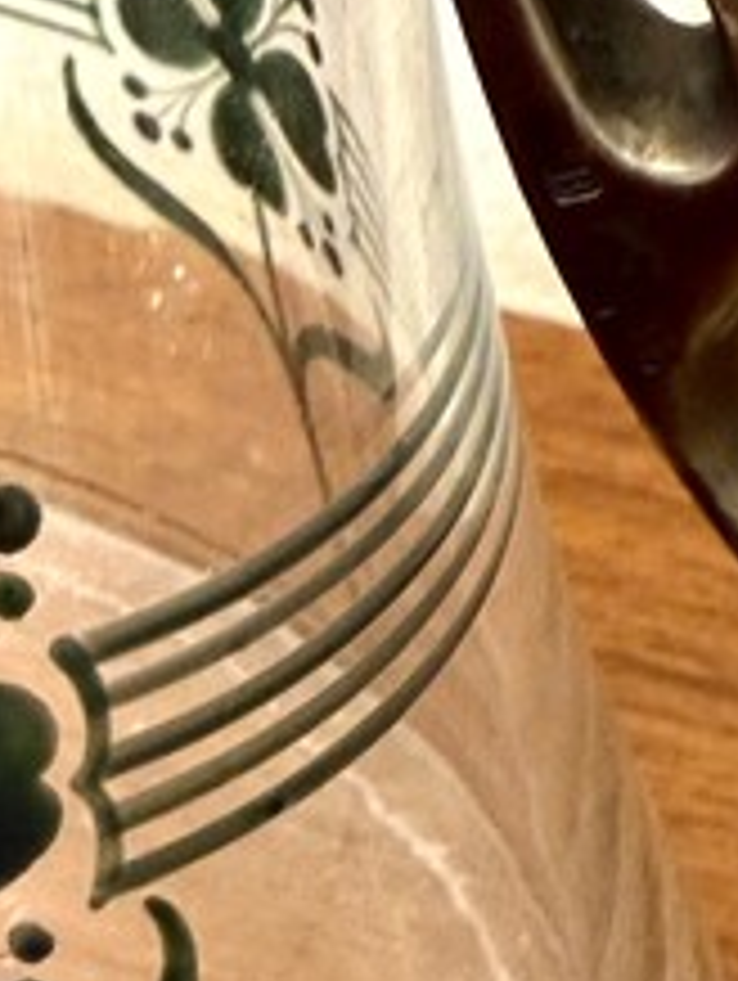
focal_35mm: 88
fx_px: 2497
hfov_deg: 16.3
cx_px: -63
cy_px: 288
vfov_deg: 22.1
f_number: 2.2
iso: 400
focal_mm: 2.22
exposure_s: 1/50
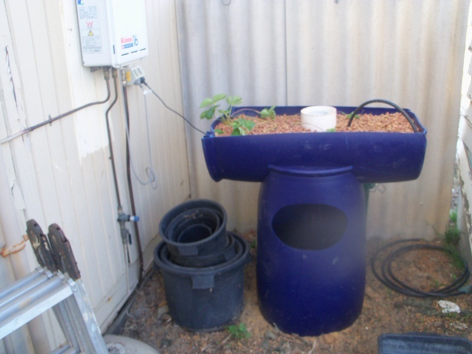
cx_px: 236
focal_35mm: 35
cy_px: 177
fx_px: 477
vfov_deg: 40.7
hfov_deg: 52.6
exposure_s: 1/50
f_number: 3
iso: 64
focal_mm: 6.3
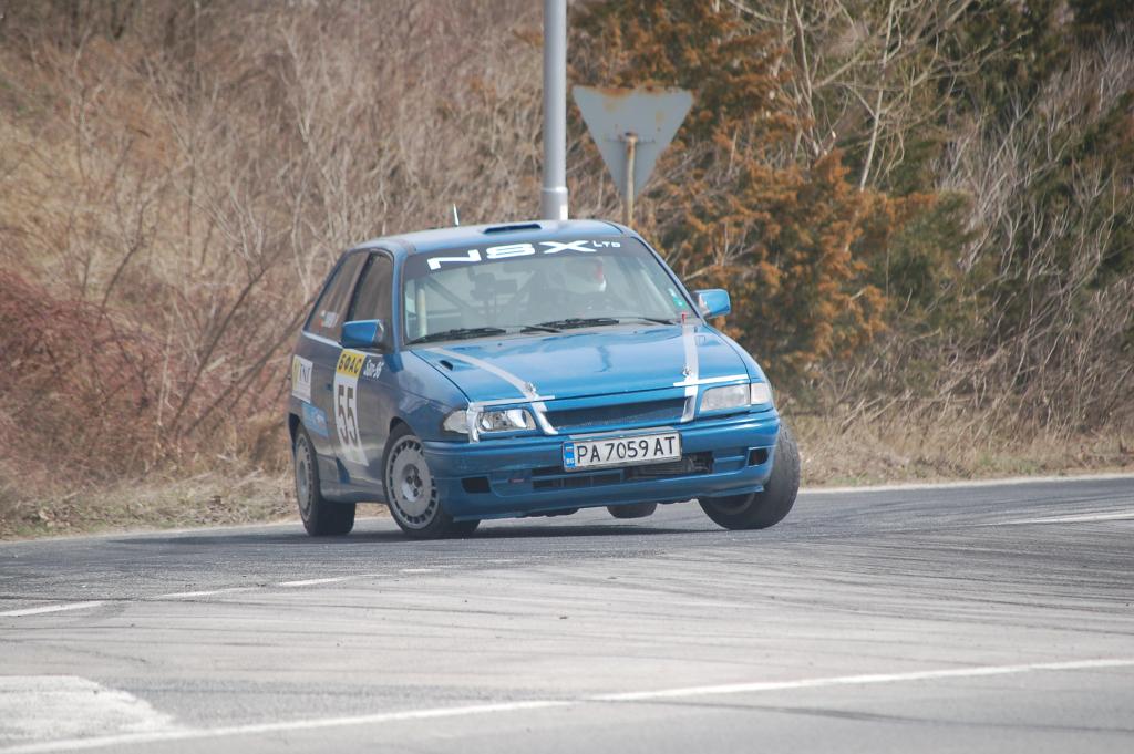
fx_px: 8970
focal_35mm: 285
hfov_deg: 7.2
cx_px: 567
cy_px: 377
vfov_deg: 4.8
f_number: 5.6
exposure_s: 1/1000
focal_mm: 190
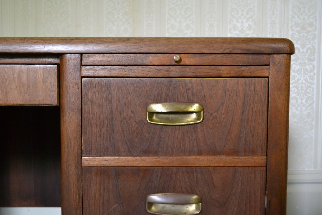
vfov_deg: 36.9
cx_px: 161
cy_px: 108
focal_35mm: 36
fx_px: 322
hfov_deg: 53.1
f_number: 5.6
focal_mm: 24
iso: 3200
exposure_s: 1/60
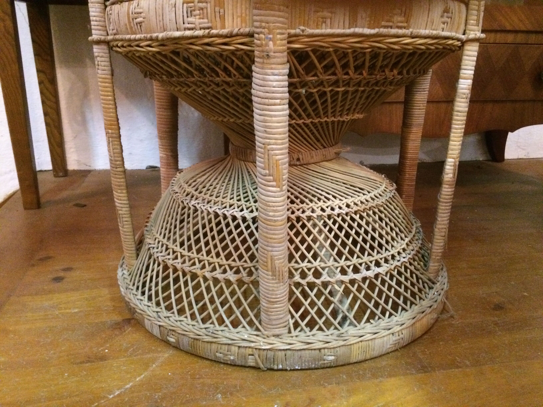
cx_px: 272
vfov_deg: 48.2
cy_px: 204
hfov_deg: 61.7
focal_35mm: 29
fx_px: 455
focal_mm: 4.15
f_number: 2.2
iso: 500
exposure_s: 1/17
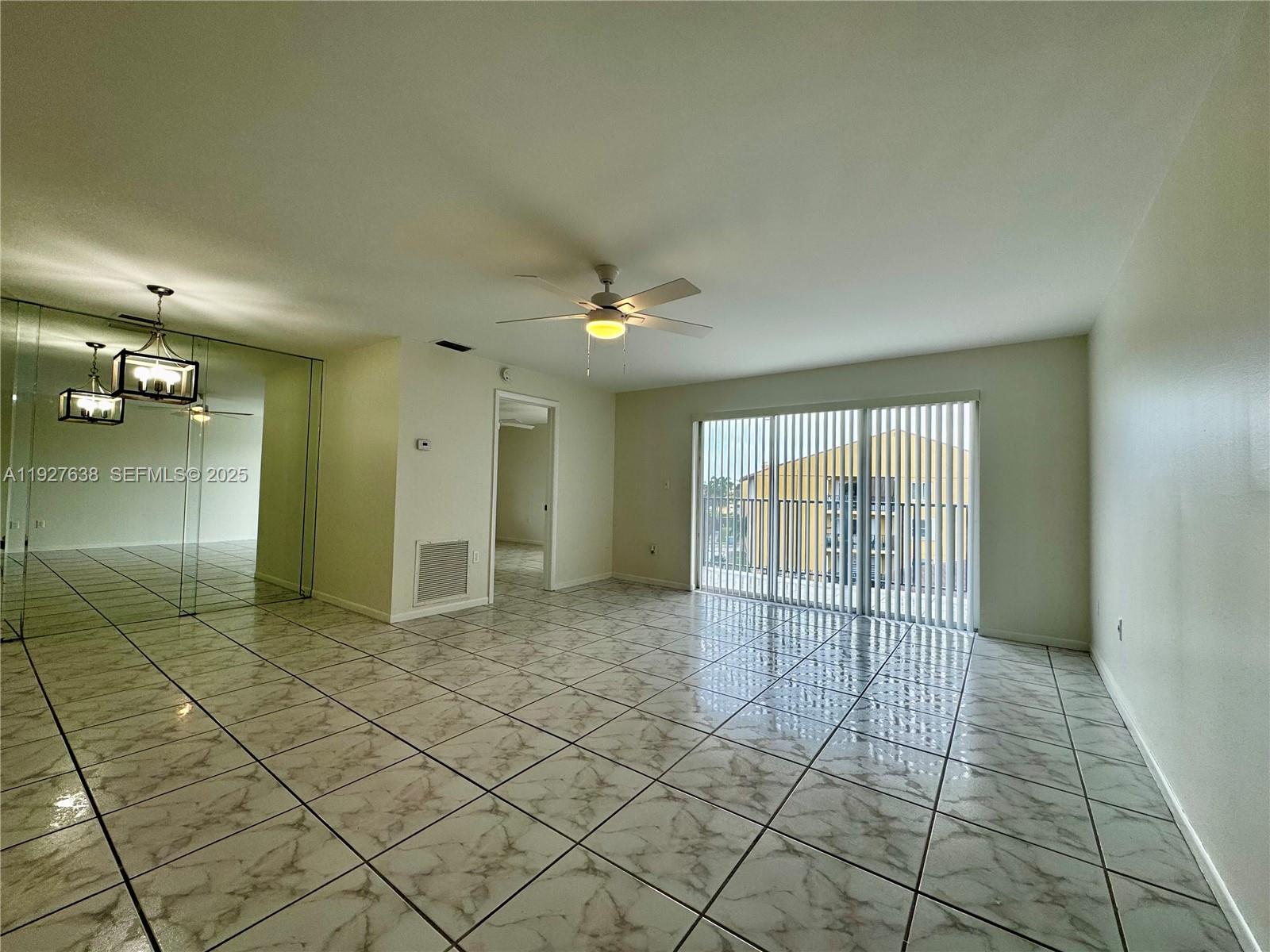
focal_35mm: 14
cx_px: 635
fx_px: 514
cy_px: 476
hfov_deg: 102.1
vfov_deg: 85.7
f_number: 2.2
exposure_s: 1/185
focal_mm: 2.22
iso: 40
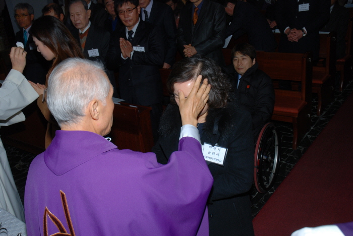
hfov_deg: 51.2
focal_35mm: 38
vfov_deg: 35.6
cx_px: 176
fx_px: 368
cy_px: 118
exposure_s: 1/60
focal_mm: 25
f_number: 8
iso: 200
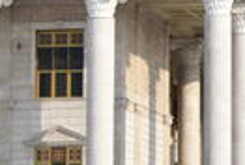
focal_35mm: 248
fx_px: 1694
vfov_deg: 5.6
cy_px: 101
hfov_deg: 7.5
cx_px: 686
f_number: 9
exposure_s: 1/250
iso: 100
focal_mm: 25
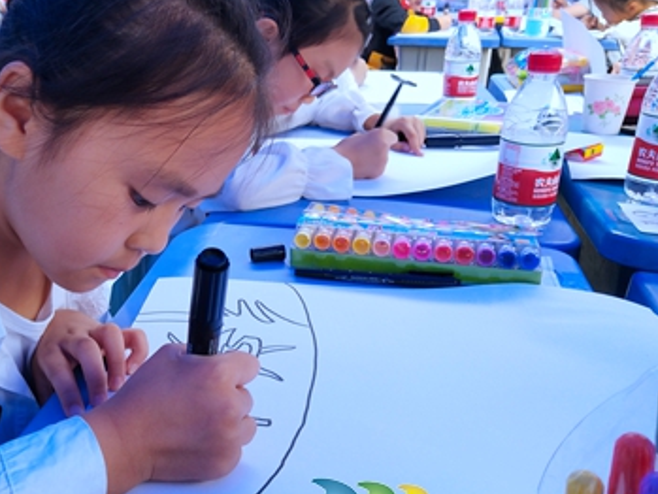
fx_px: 818
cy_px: 254
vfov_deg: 33.6
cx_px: 213
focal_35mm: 43
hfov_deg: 43.2
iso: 199
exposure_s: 1/50
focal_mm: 3.95
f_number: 1.8
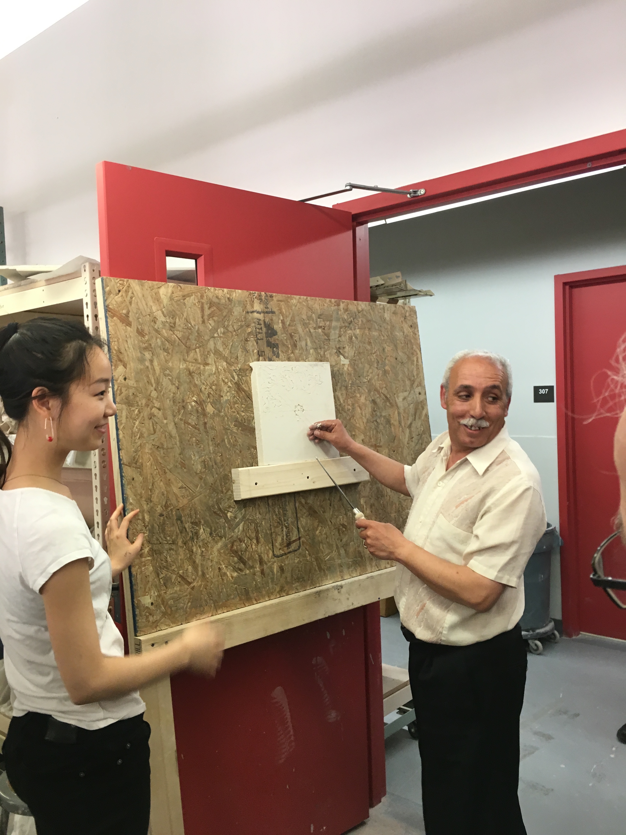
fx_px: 699
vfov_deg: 61.7
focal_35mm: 29
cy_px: 418
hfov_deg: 48.2
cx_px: 313
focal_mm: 4.15
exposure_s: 1/30
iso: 80
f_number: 2.2
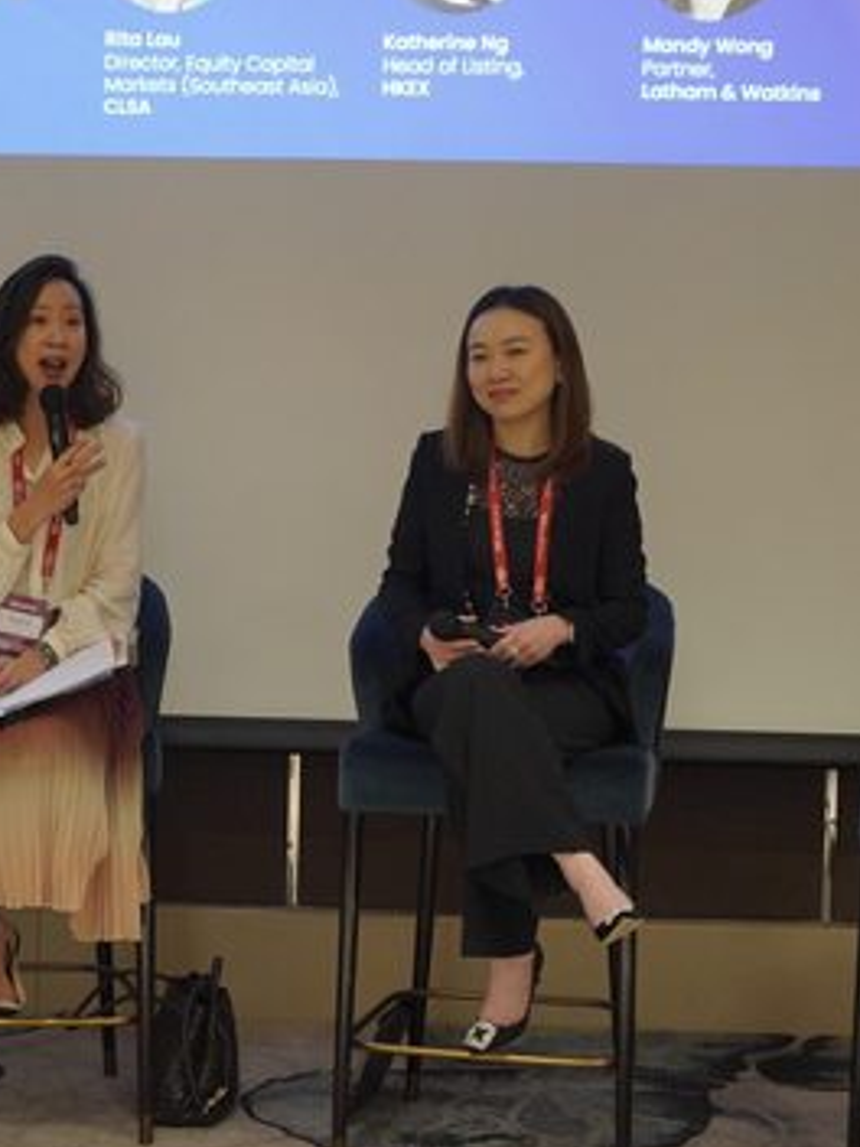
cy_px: 510
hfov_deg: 20.9
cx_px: 261
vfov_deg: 27.8
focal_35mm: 70
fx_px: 2319
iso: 1600
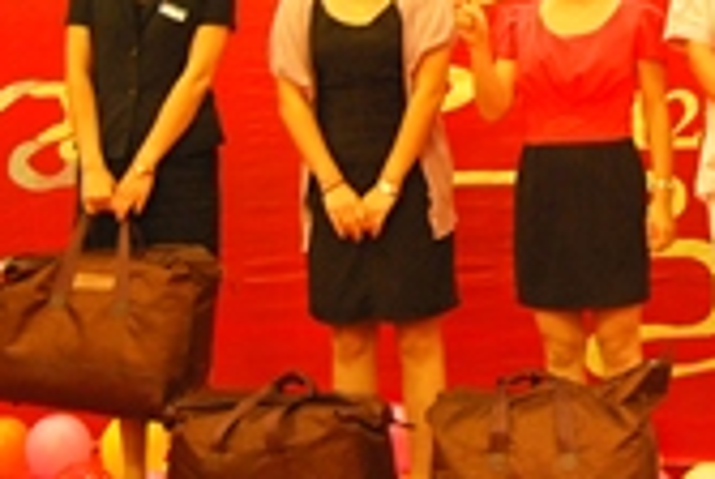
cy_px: 0
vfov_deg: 13.7
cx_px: 736
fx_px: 1970
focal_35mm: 99
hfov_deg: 19.9
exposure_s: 1/15
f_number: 4
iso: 800
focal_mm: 24
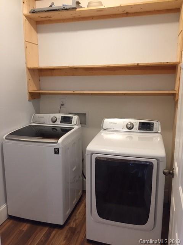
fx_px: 204
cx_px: 92
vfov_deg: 61.7
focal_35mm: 29
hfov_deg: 48.2
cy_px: 122
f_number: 2.2
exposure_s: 1/30
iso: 80
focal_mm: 4.15
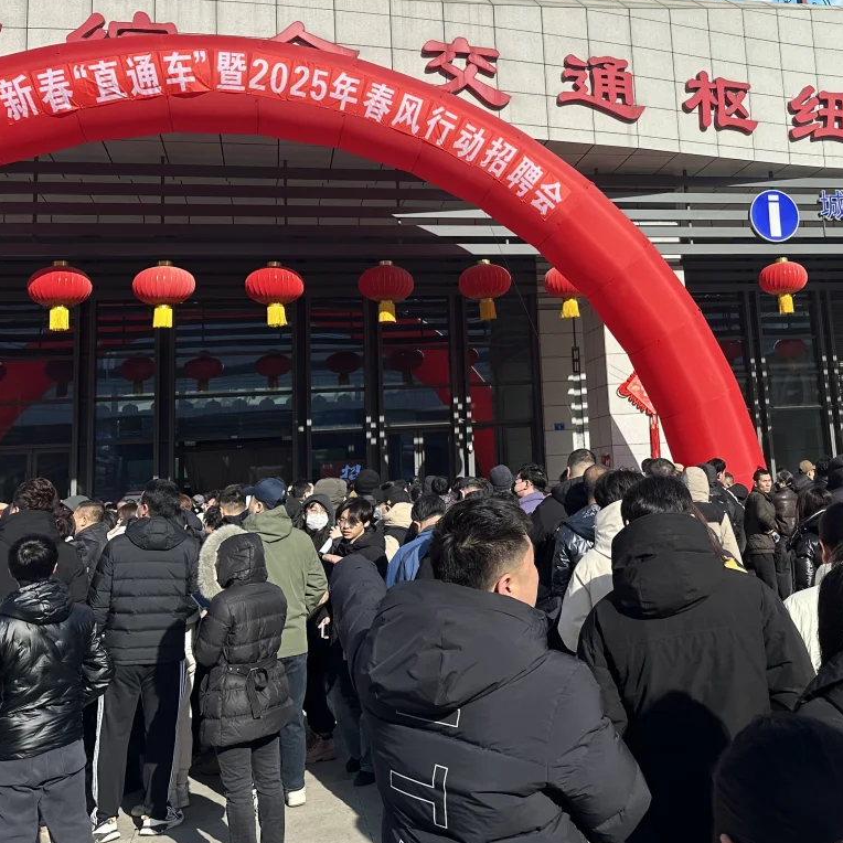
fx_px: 1102
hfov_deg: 41.0
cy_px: 281
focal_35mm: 40
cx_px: 598
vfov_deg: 41.3
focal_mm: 6.86
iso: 80
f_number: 1.78
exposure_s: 1/5000
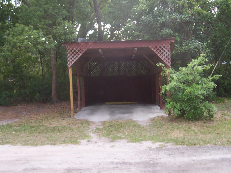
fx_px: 274
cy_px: 92
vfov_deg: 35.1
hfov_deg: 45.8
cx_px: 117
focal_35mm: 41
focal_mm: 5.6
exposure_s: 1/125
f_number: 2.8
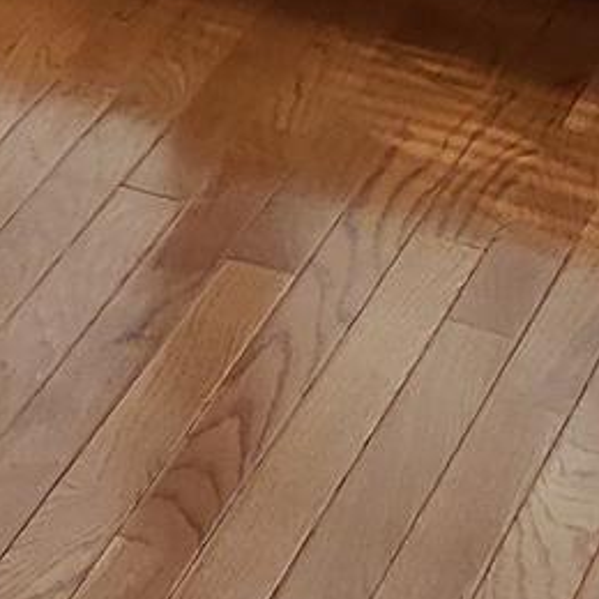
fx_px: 3544
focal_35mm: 181
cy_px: -544
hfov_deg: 7.7
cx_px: -1495
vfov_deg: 9.2
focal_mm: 4.3
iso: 100
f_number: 2.4
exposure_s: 1/60
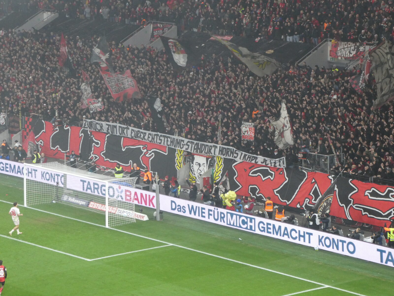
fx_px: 1537
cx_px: 197
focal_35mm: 135
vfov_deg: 11.0
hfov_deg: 14.6
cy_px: 148
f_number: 5.3
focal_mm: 24.2
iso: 500
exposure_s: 1/80
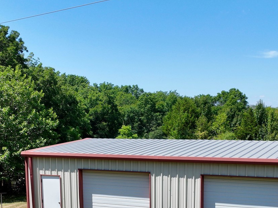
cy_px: 191
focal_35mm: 56
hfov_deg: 34.3
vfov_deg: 25.2
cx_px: 167
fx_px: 449
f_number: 2.8
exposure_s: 1/1600
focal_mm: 12.29
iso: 110
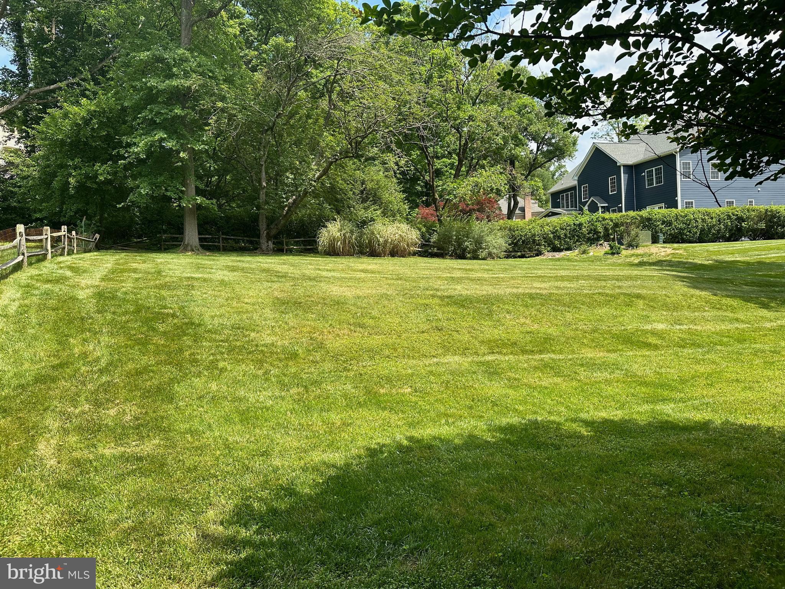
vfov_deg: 56.8
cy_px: 294
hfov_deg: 71.6
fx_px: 544
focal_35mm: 24
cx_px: 392
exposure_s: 1/1613
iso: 80
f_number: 1.78
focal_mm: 6.86
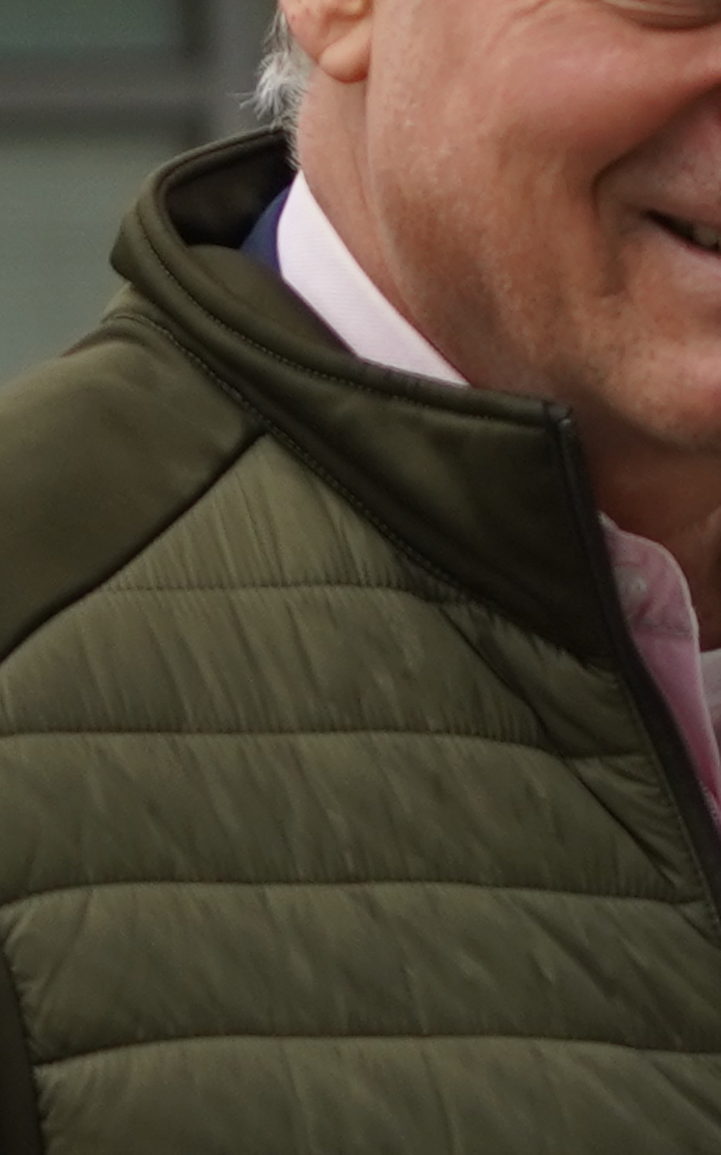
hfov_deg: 2.5
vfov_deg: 4.0
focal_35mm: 519
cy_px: 1043
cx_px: 2496
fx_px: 16331
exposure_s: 1/640
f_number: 4
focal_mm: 70
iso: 400
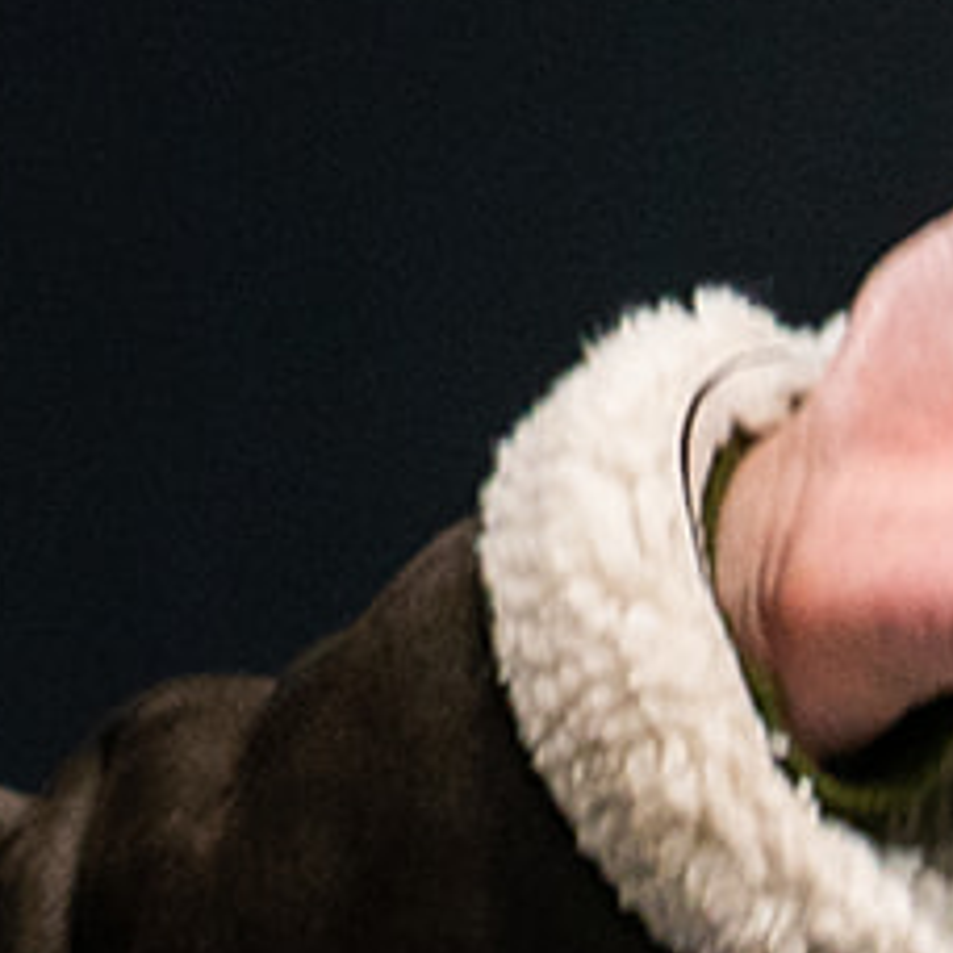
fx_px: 46160
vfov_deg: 1.2
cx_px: -464
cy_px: -236
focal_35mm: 1482
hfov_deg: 1.2
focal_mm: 248
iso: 2000
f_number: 5.6
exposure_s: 1/125
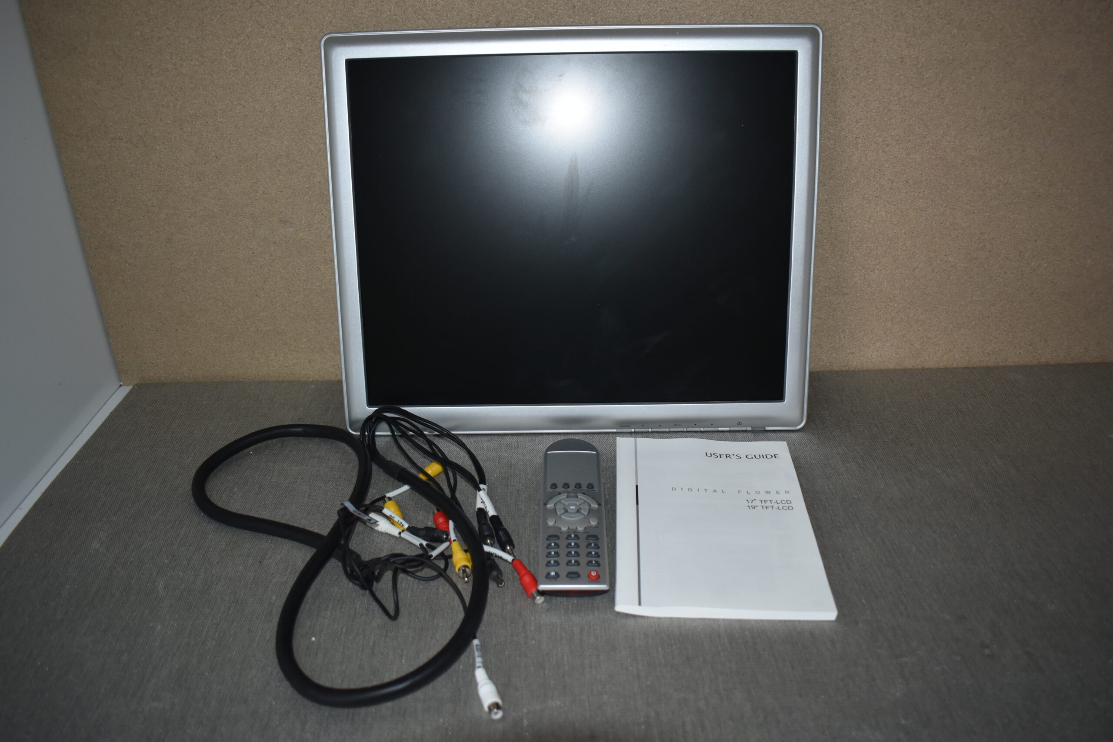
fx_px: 835
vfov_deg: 47.9
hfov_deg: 67.4
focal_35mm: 27
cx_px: 556
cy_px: 371
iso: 450
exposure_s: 1/125
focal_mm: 18
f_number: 3.5
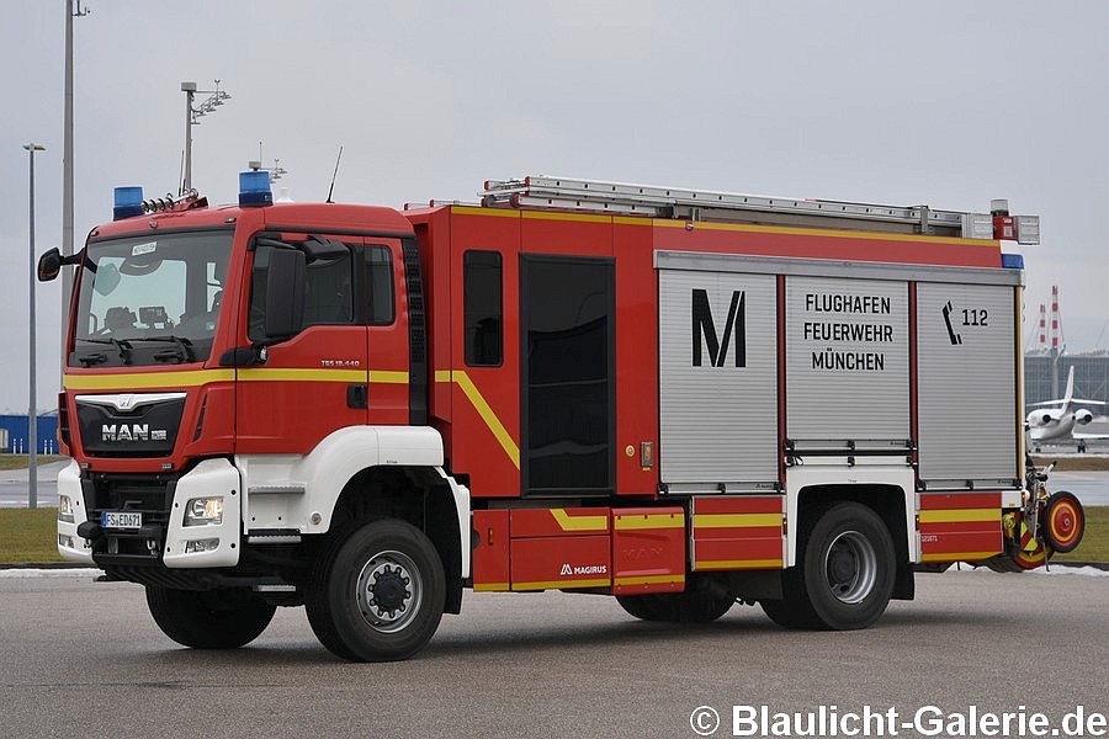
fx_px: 2618
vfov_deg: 16.1
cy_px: 370
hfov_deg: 23.9
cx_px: 554
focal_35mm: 85
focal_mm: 85
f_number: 8
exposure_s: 1/250
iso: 250
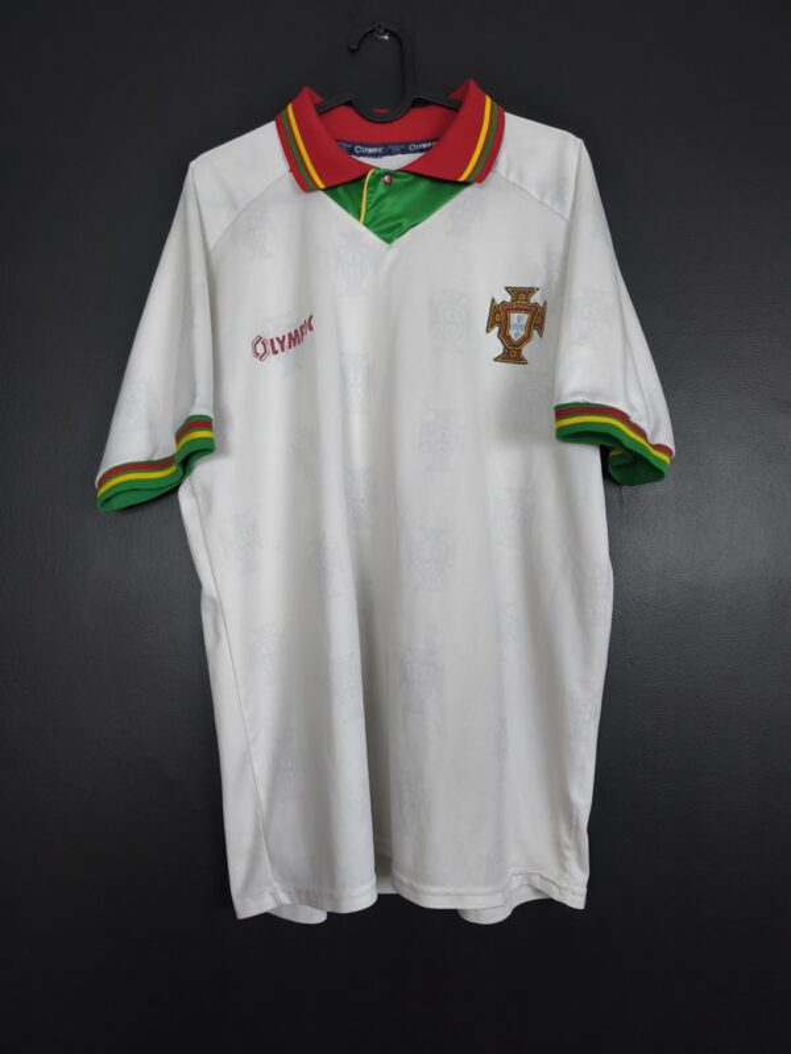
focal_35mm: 23
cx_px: 396
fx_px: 701
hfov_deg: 58.9
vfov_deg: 73.9
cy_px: 527
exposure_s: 1/125
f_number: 1.6
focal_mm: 6.57
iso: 500
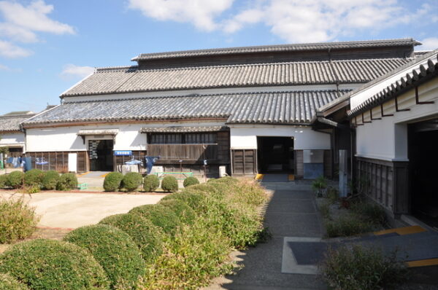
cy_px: 145
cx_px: 219
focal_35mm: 30
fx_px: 364
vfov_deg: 43.5
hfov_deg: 62.0
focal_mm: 20
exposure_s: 1/320
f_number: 9
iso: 250
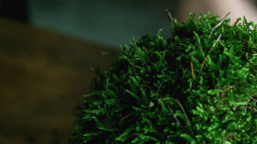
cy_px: 117
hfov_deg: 13.2
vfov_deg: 7.7
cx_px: 321
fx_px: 1076
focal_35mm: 158
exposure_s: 1/100
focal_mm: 55
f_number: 4.5
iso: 1000
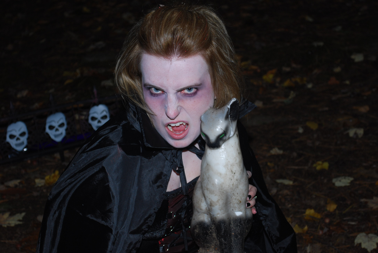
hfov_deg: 28.0
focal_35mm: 72
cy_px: 126
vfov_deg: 19.0
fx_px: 757
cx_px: 189
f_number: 5.6
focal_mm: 48
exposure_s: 1/60
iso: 200
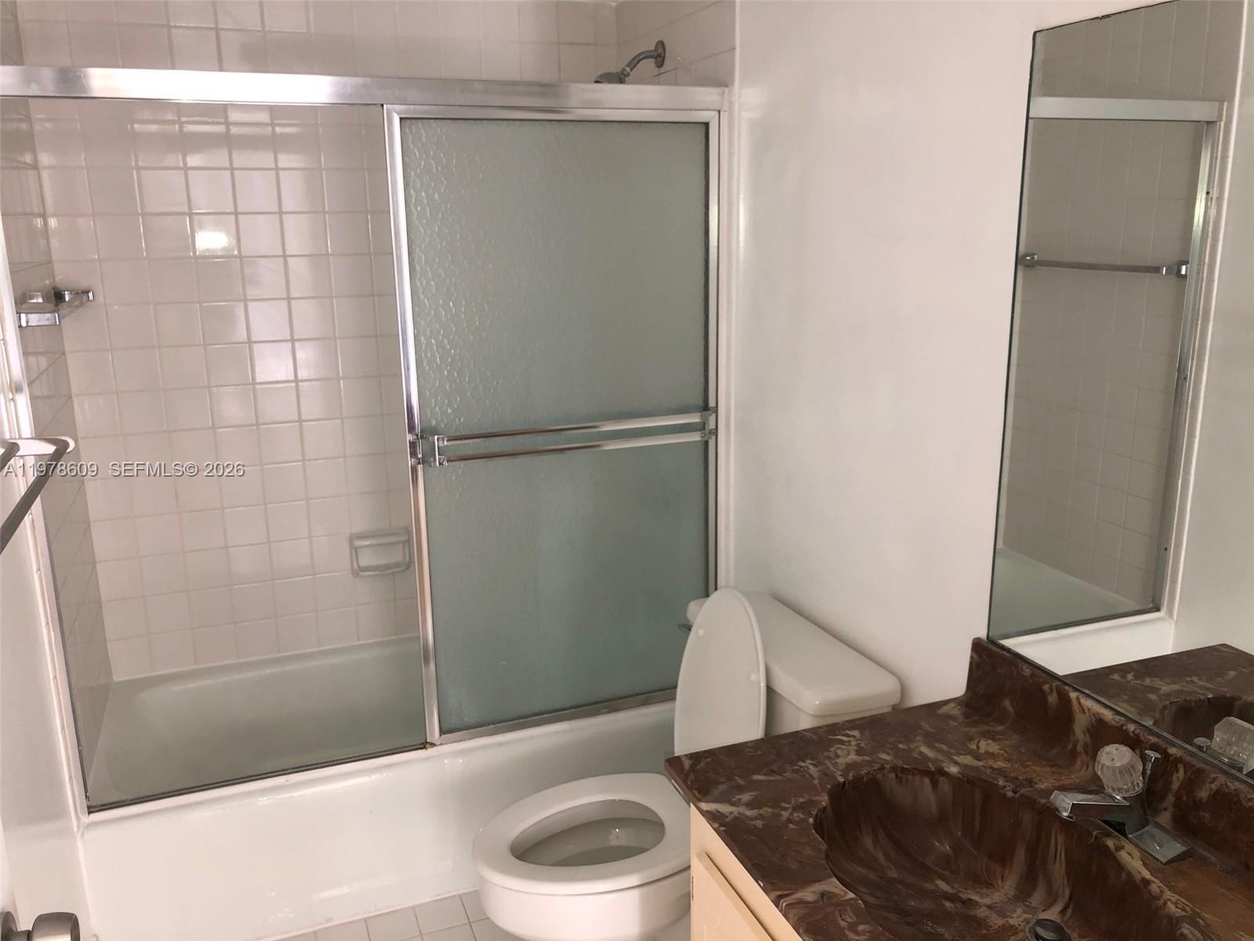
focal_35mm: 28
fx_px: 1014
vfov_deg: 49.7
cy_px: 470
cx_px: 627
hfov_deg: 63.4
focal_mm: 3.99
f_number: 1.8
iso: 32
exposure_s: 1/24
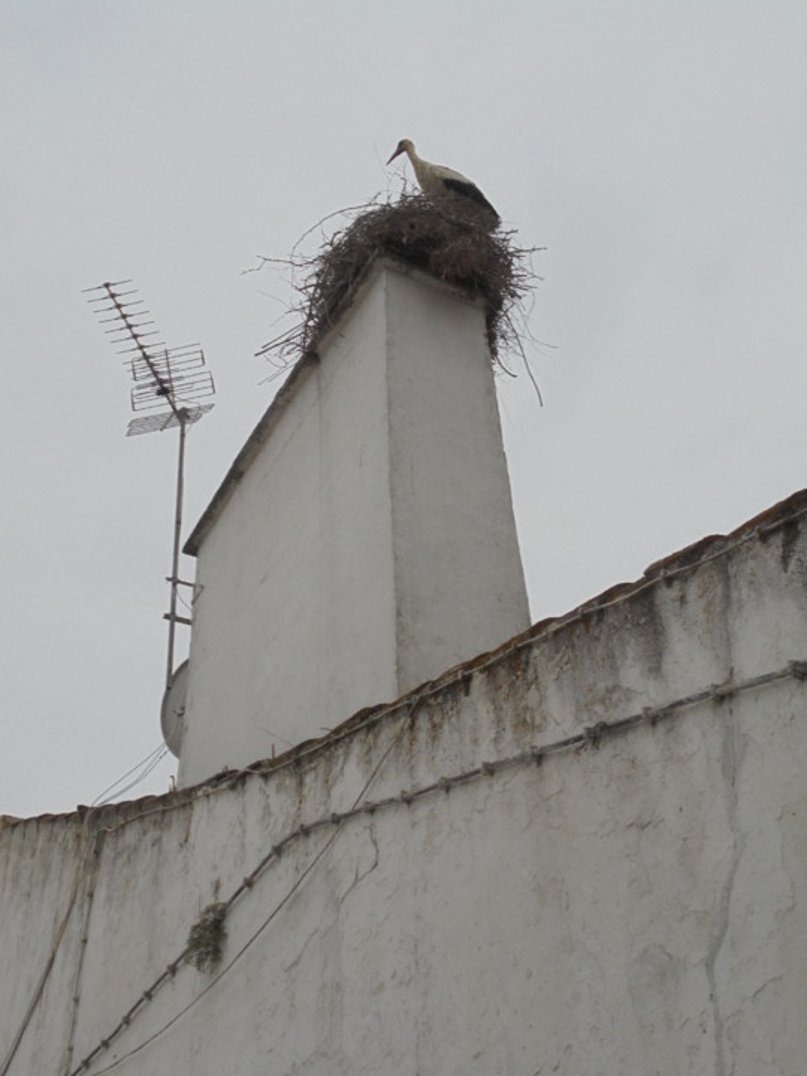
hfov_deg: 29.7
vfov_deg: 38.9
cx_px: 404
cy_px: 538
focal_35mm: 49
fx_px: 1523
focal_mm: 8.9
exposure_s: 1/30
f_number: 4.8
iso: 100
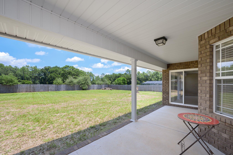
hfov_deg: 104.3
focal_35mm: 14
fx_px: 91
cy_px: 78
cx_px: 116
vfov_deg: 81.1
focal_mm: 14
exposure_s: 1/200
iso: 160
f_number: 9
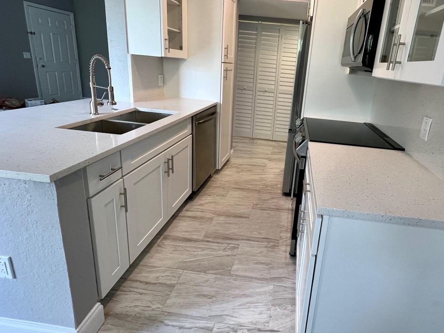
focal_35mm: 18
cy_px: 133
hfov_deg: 85.8
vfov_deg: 70.8
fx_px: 231
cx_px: 281
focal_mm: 1.57
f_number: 1.8
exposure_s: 1/120
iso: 125
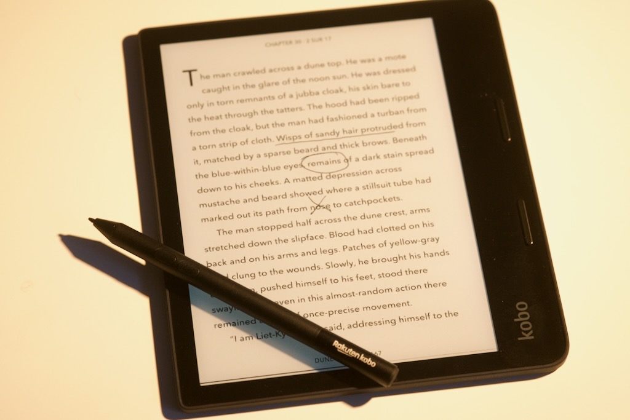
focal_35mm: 90
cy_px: 210
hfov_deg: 22.6
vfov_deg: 15.2
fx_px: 1575
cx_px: 315
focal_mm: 60
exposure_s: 1/500
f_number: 4
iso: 1600
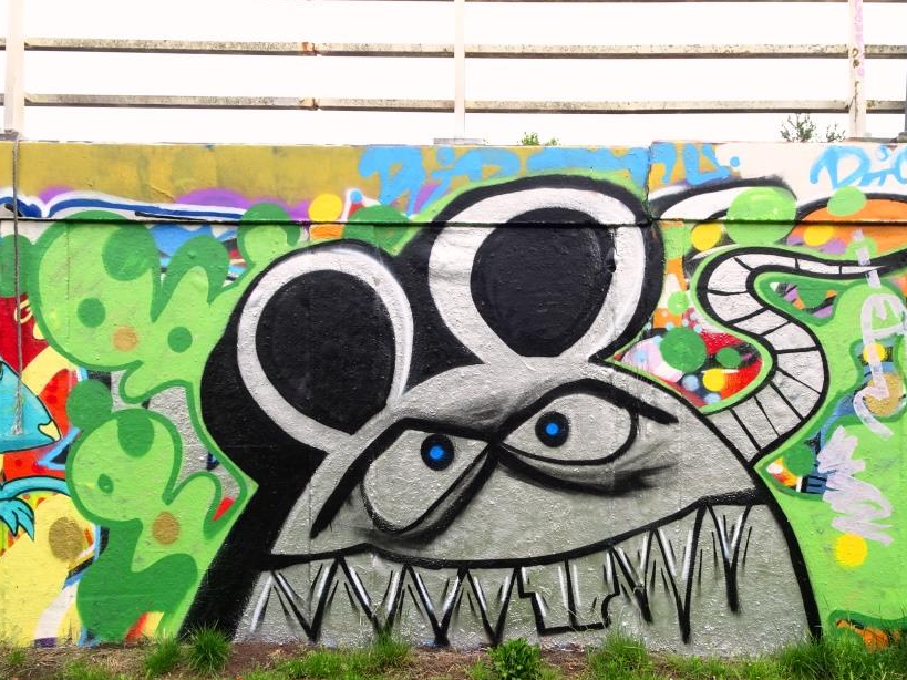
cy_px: 424
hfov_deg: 59.7
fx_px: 786
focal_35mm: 30
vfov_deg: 46.4
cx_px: 526
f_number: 3.5
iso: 80
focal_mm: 4.1
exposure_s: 1/125
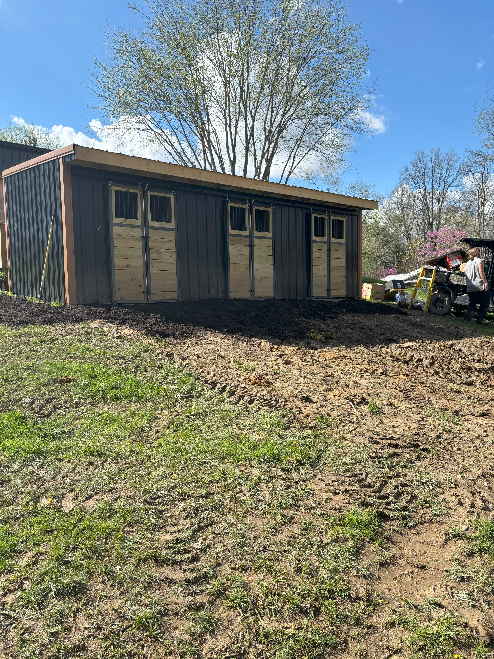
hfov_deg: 53.1
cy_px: 330
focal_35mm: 26
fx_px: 495
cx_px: 247
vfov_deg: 67.3
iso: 50
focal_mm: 5.96
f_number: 1.6
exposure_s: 1/2151
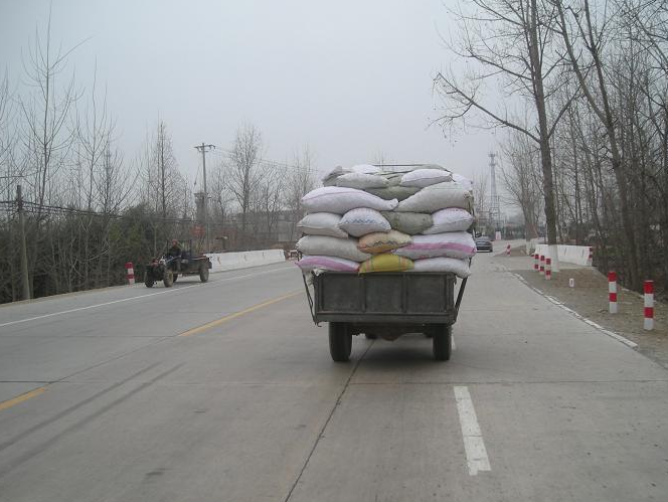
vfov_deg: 35.1
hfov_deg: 45.7
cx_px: 355
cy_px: 276
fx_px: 792
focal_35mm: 41
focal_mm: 5.7
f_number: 2.8
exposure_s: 1/150
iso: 50
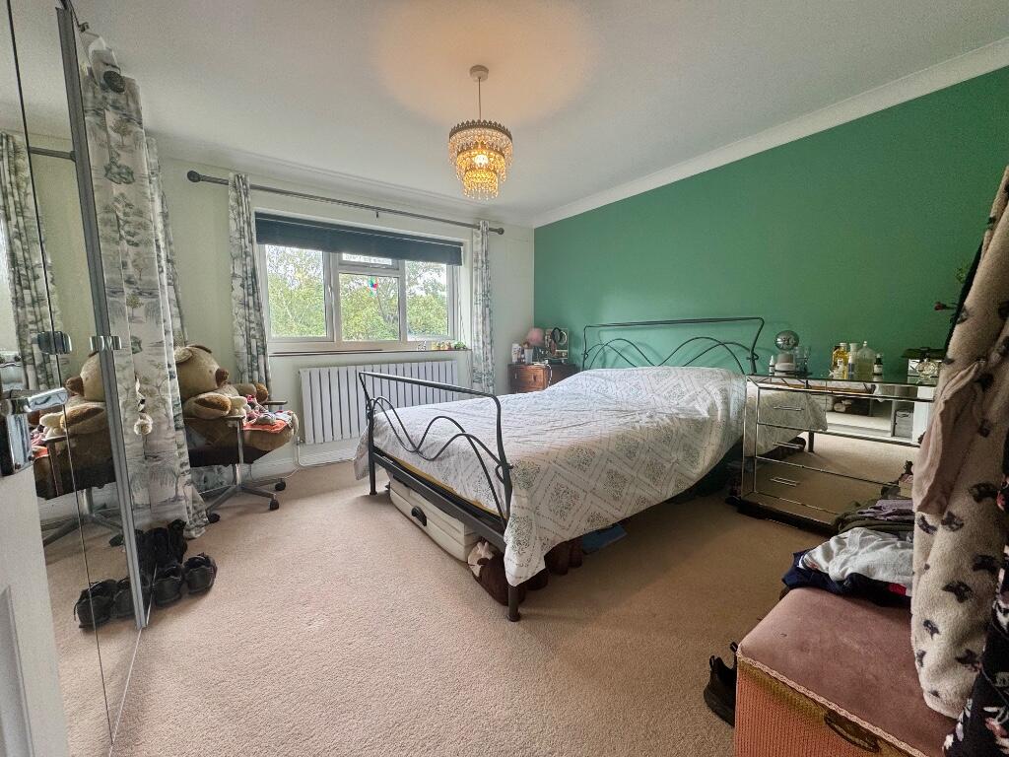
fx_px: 408
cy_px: 378
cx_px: 504
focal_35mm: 14
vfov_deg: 85.7
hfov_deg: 102.1
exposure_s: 1/99
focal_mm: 2.22
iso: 64
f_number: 2.2
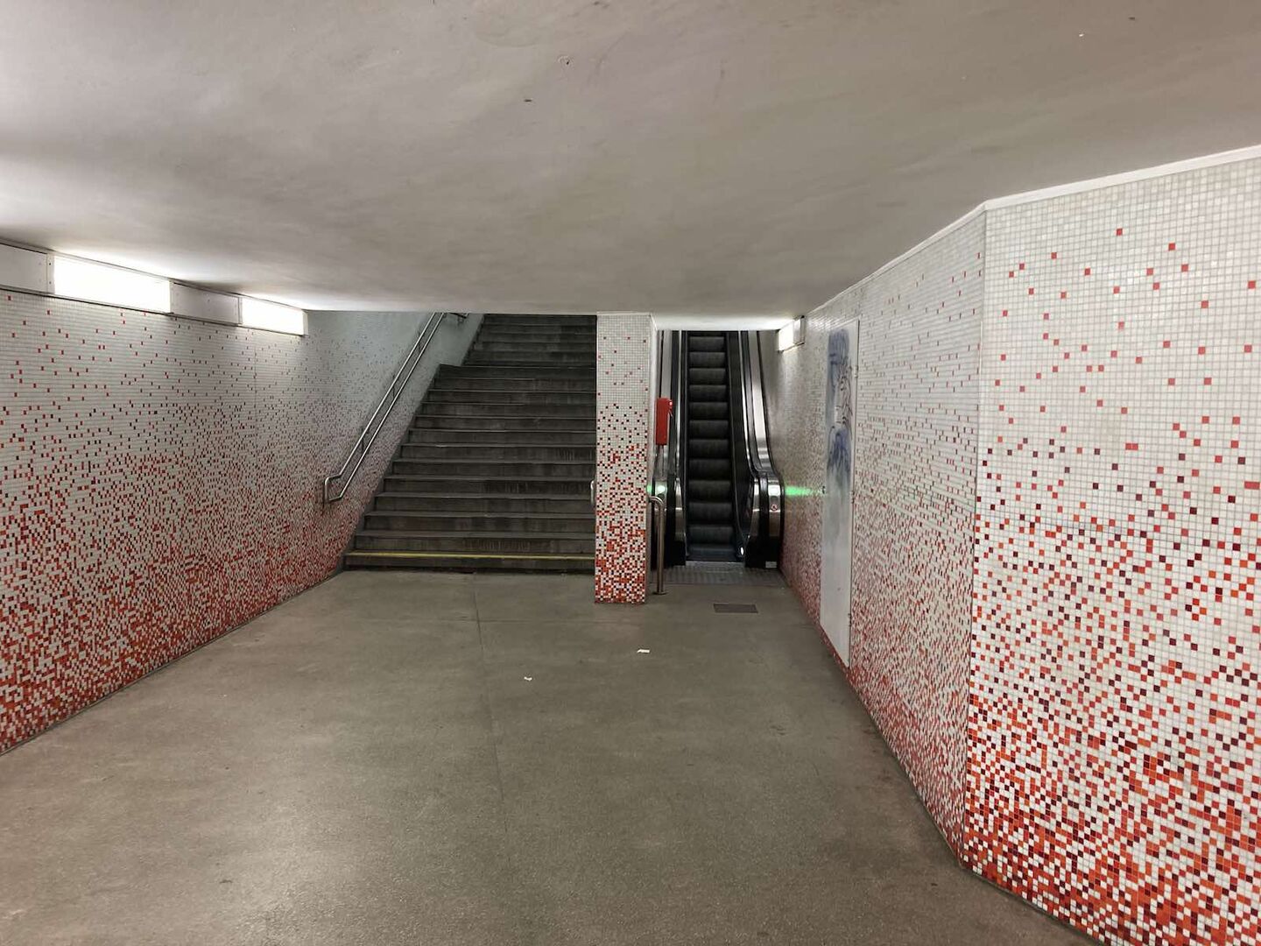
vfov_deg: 49.7
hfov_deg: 63.4
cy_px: 473
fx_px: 1020
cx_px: 630
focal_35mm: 28
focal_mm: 3.99
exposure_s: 1/50
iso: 125
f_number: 1.8
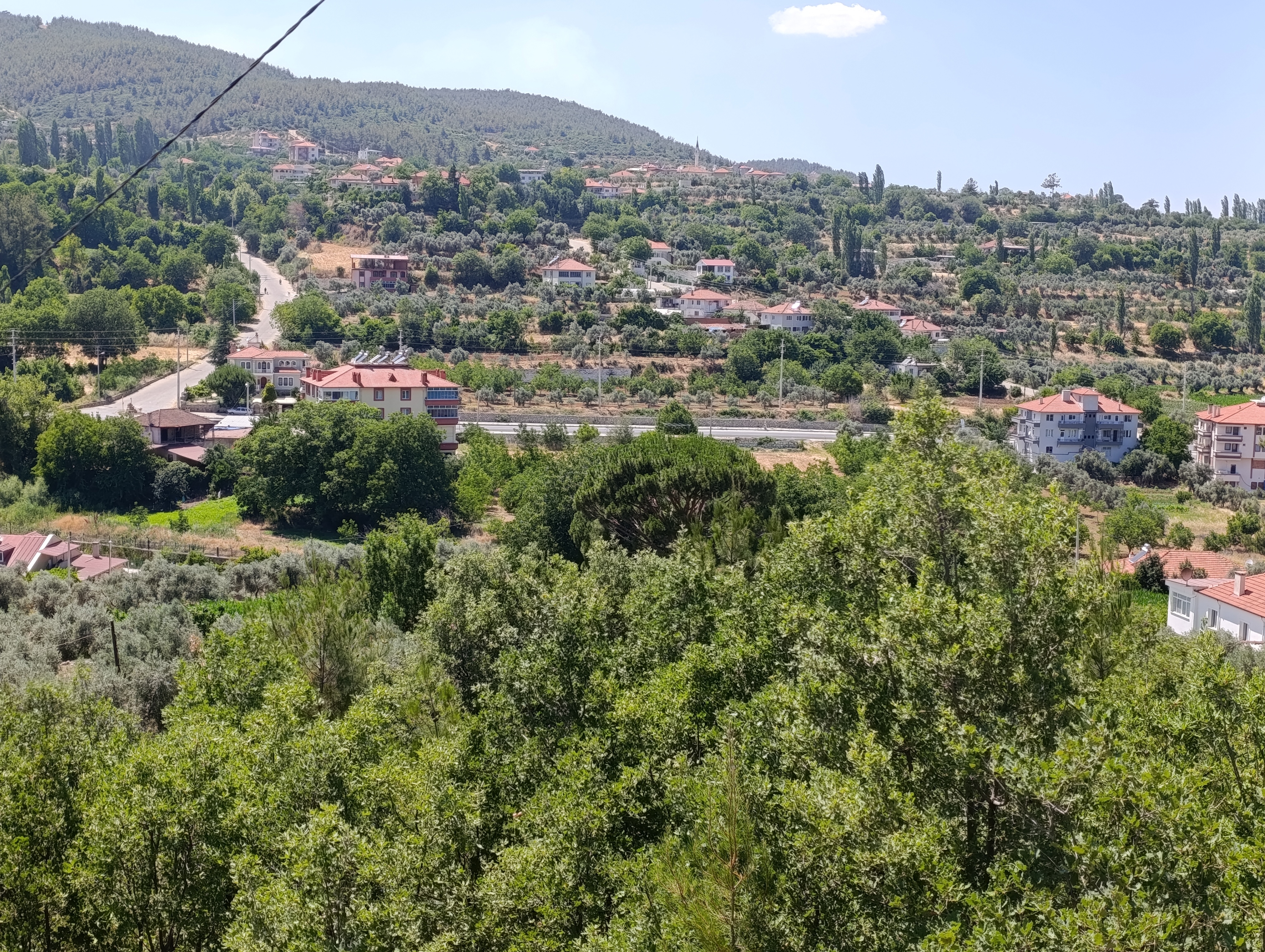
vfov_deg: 31.6
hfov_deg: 41.2
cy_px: 476
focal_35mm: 46
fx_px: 1683
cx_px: 632
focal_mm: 6.11
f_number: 1.65
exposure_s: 1/623
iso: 52
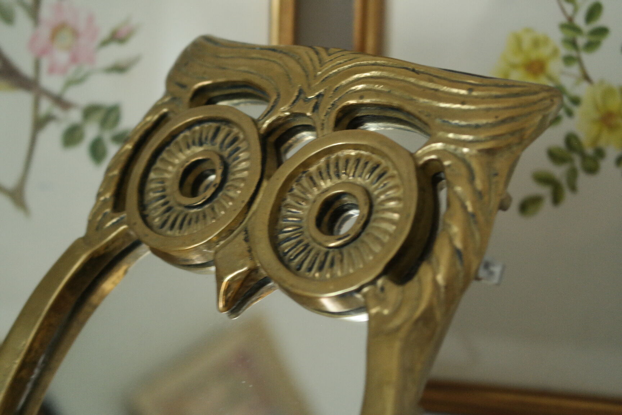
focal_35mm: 58
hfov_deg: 34.5
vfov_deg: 23.4
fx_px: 1002
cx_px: 311
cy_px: 208
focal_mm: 38
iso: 1600
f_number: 5.6
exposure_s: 1/30
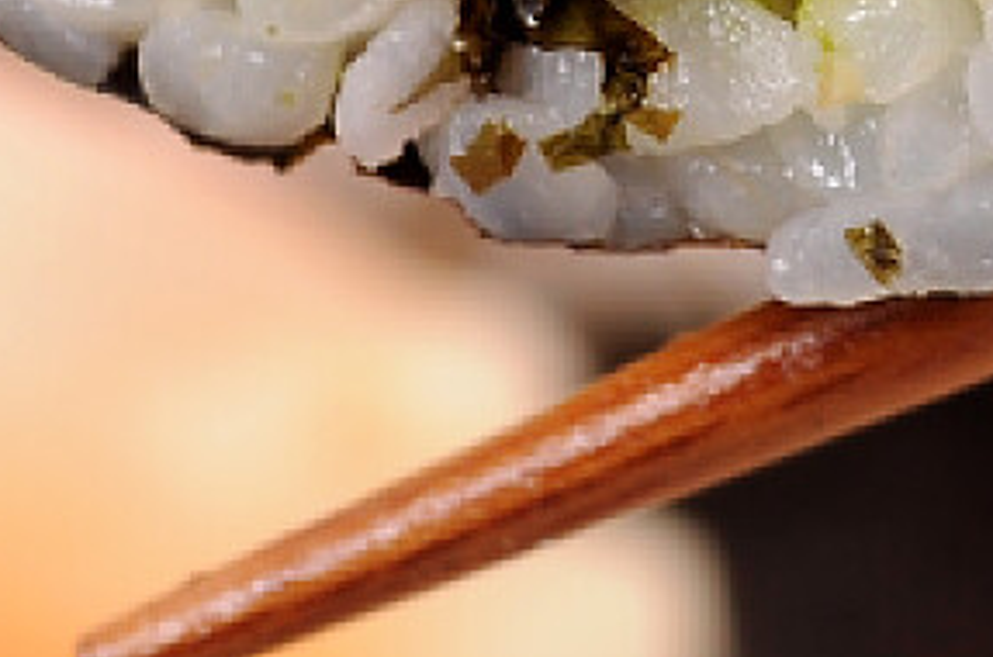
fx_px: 13816
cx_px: 1197
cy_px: -794
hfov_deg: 4.1
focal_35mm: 502
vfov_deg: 2.7
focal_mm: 50
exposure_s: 1/125
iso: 200
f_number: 11
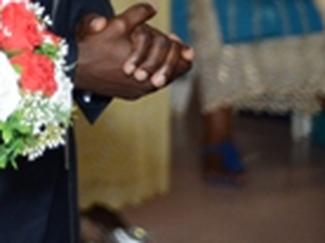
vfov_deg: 5.3
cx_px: -385
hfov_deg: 6.9
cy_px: -190
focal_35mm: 275
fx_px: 2577
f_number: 2.8
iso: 1000
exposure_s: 1/100
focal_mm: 65
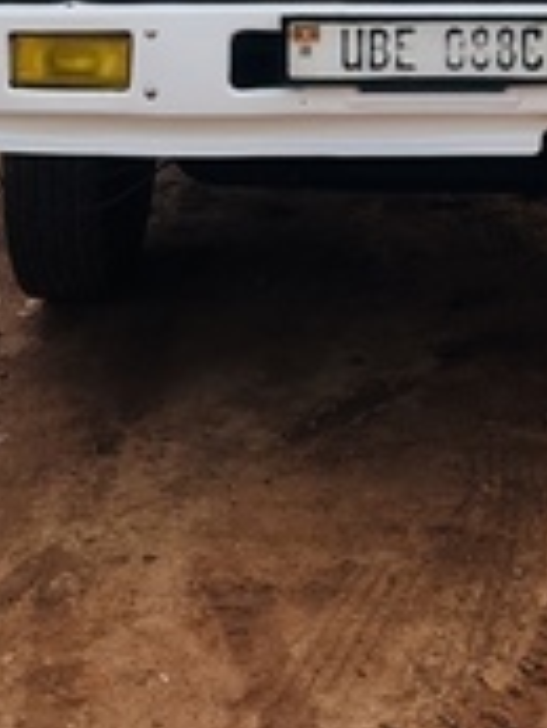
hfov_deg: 17.6
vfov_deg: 20.0
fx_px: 1747
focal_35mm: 83
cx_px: 454
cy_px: -391
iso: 80
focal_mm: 6.86
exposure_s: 1/7576
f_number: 1.78
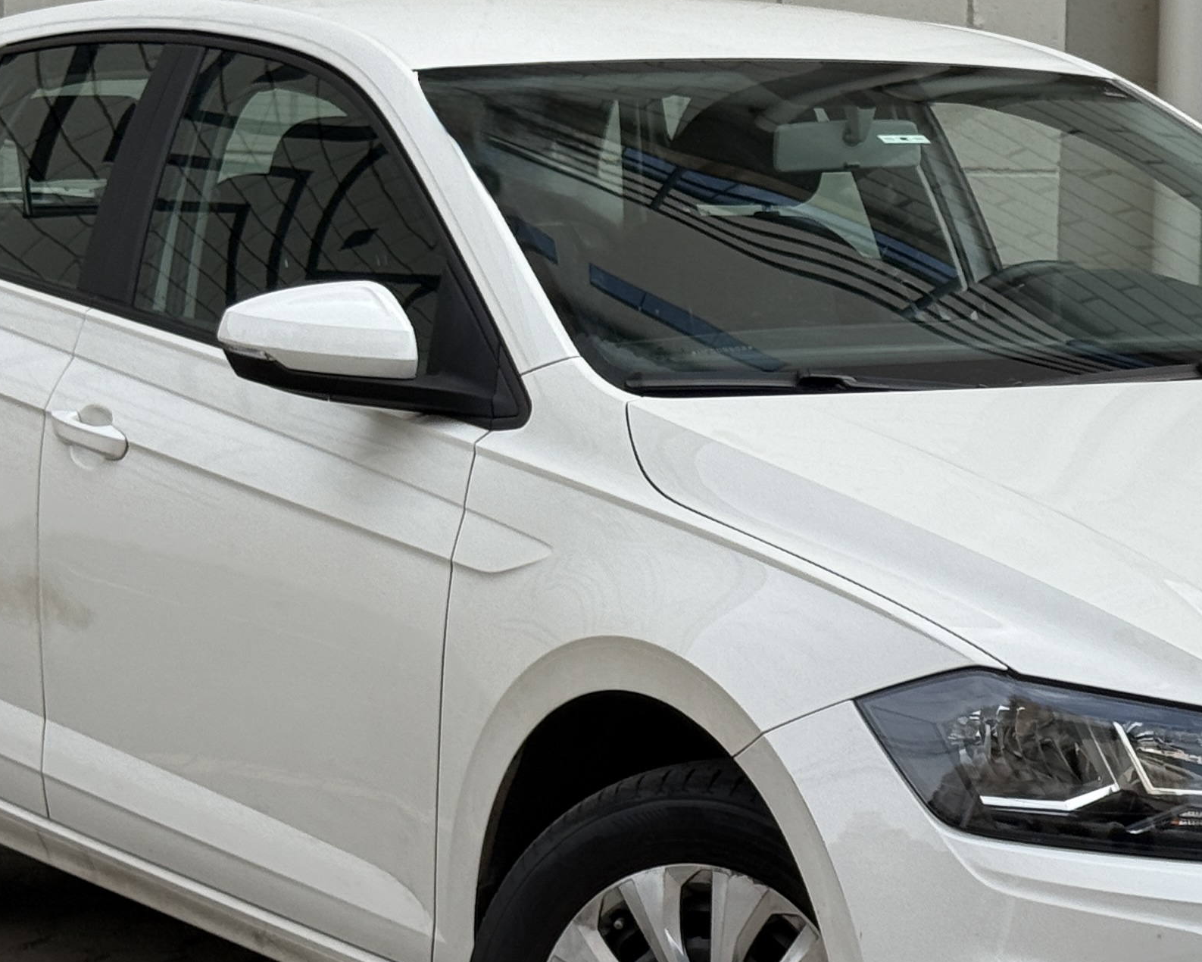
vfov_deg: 13.0
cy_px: 402
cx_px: 924
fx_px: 4234
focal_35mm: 119
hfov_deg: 16.1
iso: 64
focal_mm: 6.76
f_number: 1.78
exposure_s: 1/3226
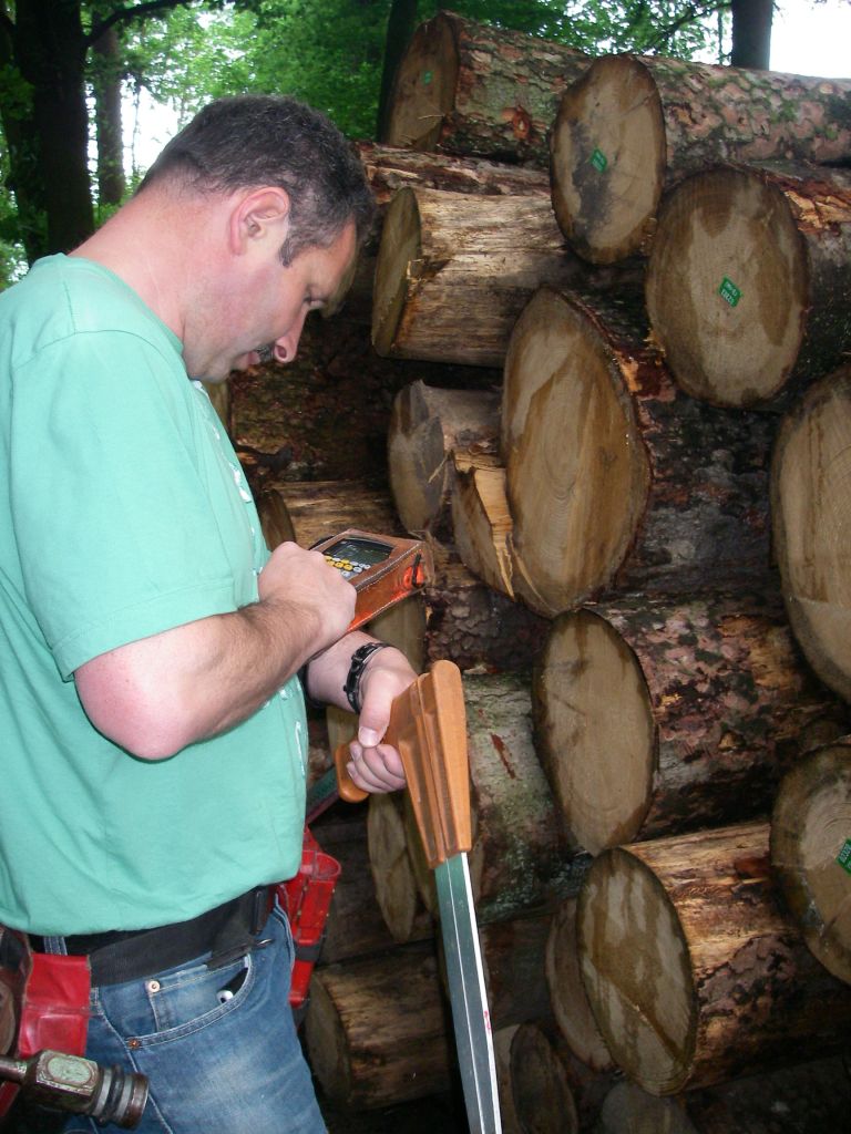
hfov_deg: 37.7
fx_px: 1246
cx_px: 426
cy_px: 567
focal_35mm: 38
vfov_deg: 49.0
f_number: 3.3
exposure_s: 1/40
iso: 200
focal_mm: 6.3
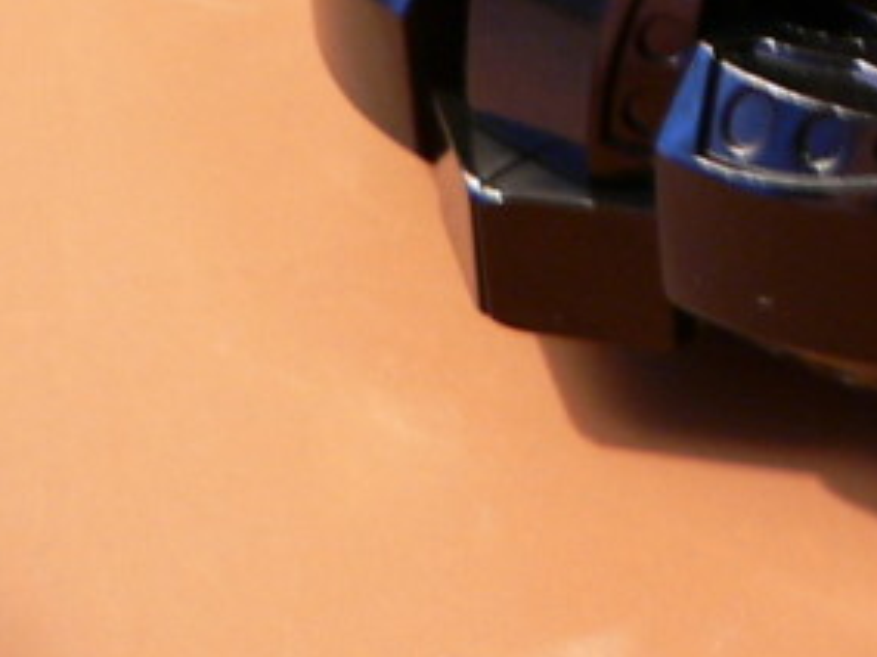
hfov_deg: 18.5
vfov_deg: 14.3
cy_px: -214
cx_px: 1137
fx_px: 2507
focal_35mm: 99
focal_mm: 4.6
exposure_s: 1/4
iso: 100
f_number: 2.8
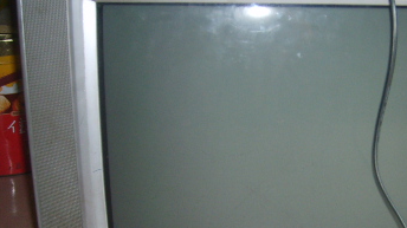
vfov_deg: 16.8
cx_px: 297
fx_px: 766
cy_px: 180
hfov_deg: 29.4
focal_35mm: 71
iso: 100
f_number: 2.8
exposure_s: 1/30
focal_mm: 5.8
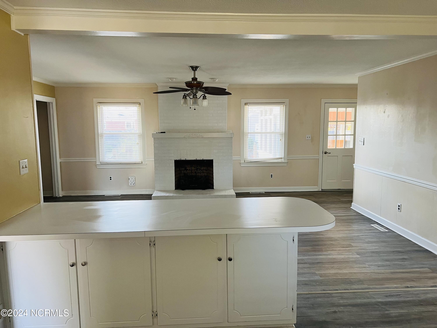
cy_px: 164
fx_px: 328
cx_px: 218
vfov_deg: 53.1
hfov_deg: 67.3
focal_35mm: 26
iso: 125
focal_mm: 5.7
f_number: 1.5
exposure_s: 1/62
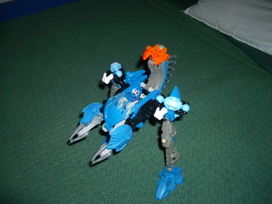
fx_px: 275
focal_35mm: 35
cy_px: 102
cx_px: 136
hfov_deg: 52.6
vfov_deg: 40.7
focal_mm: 5.8
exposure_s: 1/60
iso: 100
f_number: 2.6
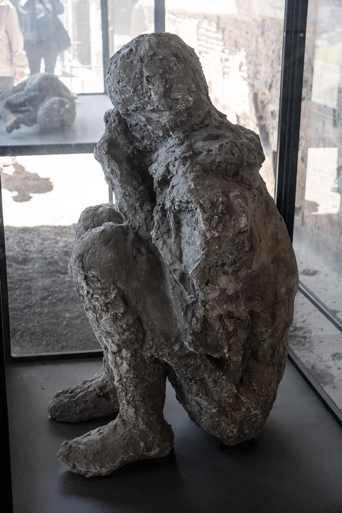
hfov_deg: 26.0
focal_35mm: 52
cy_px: 256
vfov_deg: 38.3
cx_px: 171
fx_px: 740
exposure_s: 1/125
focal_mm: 34.6
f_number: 5.6
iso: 250
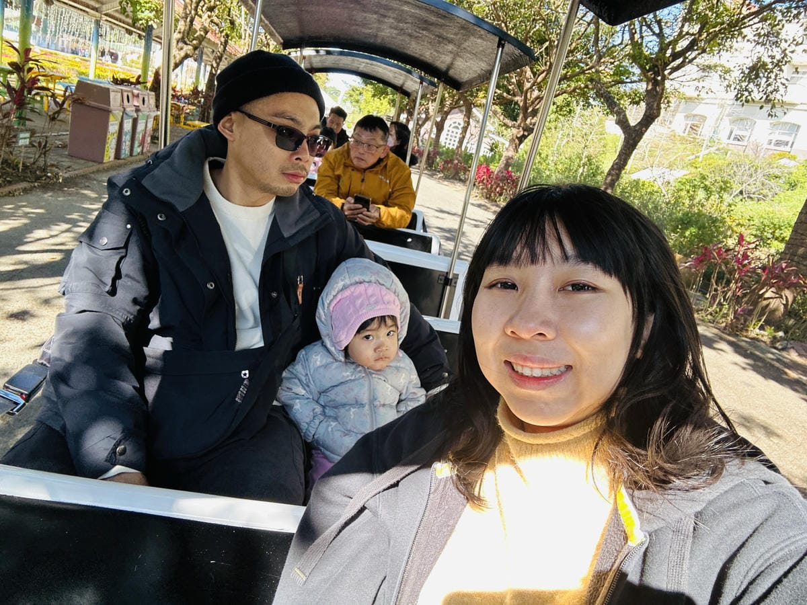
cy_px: 302
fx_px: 536
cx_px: 404
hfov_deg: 73.9
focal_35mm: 23
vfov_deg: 58.9
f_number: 1.9
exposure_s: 1/121
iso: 40
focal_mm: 2.69
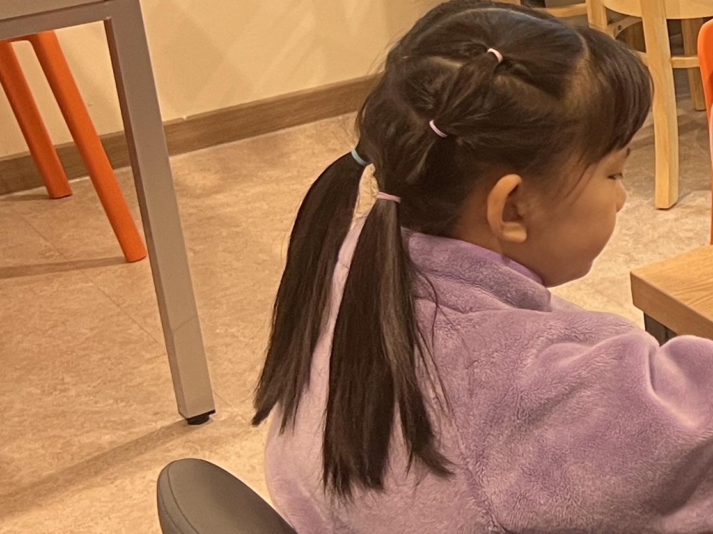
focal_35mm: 94
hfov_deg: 17.3
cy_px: 69
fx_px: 1936
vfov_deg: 15.6
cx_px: 1251
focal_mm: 5.7
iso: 100
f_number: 1.5
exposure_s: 1/60
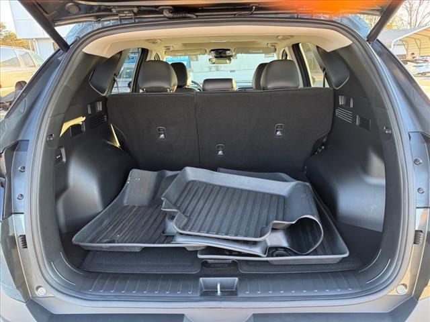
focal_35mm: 24
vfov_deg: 56.8
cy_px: 161
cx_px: 215
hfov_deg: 71.6
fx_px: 298
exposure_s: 1/121
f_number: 1.78
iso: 200
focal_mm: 6.76
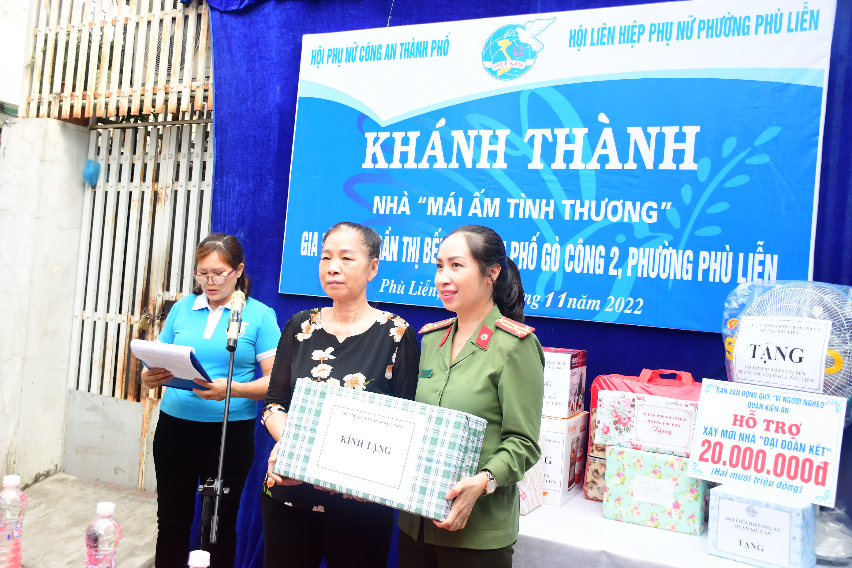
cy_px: 284
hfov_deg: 53.1
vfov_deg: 36.9
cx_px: 426
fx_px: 852
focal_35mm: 36
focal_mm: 24
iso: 400
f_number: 3.8
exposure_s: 1/200
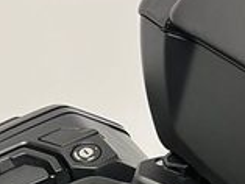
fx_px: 751
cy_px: 304
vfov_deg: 13.0
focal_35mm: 106
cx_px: 11
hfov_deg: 18.1
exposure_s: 1/50
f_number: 1.6
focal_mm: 5.1
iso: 125
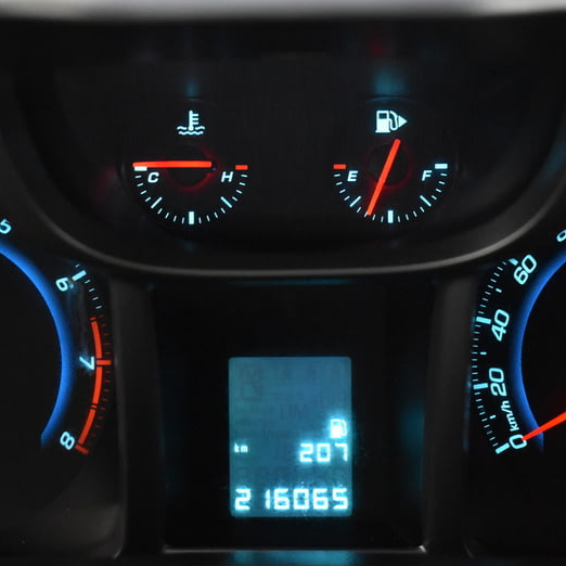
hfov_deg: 26.1
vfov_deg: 26.1
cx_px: 290
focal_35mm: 66
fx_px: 1221
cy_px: 288
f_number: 4.2
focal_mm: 30
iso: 4000
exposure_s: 1/50
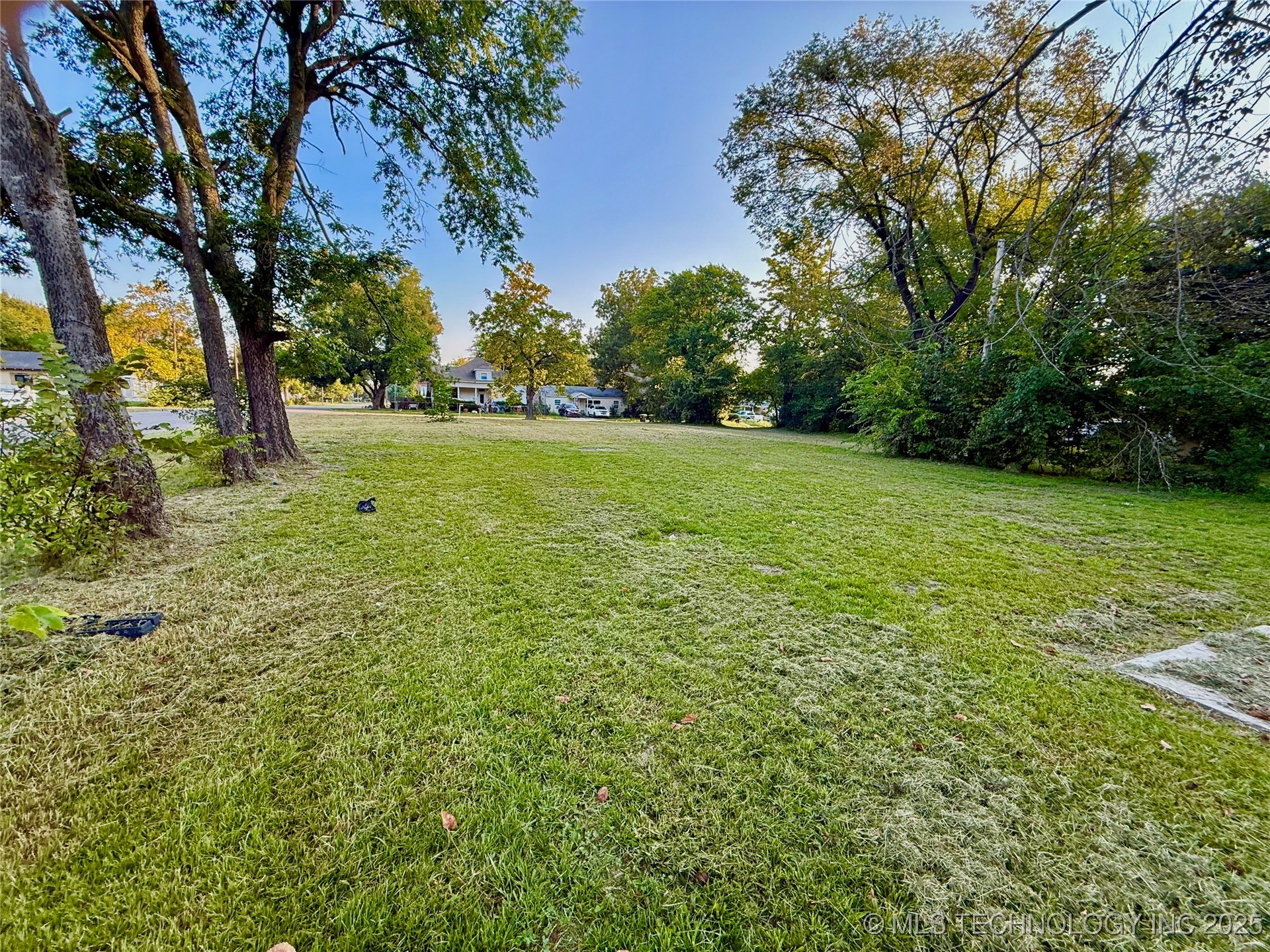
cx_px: 635
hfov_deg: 102.1
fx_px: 514
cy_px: 476
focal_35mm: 14
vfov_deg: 85.7
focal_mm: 2.22
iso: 64
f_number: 2.2
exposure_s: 1/122
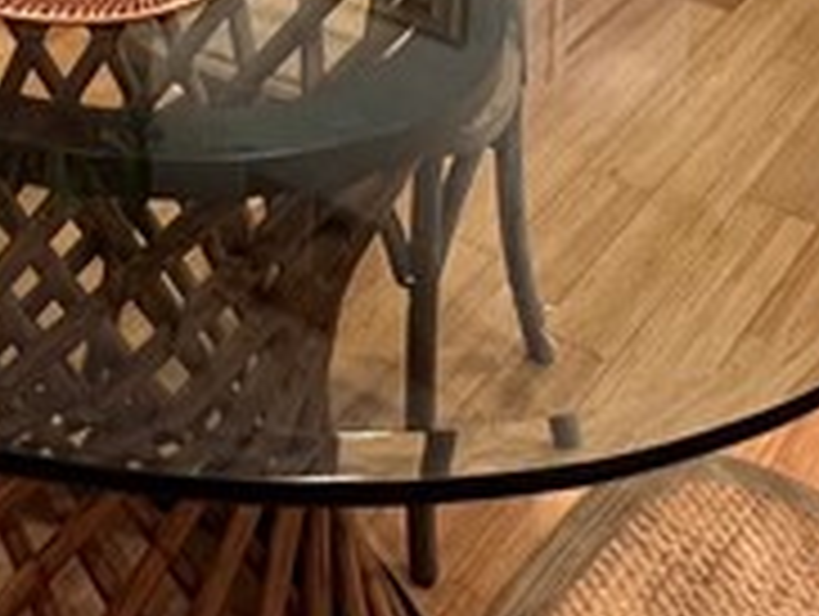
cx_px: -202
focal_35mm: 73
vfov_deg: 15.2
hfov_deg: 23.9
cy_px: -710
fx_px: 1729
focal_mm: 1.57
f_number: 1.8
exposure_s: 1/60
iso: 160
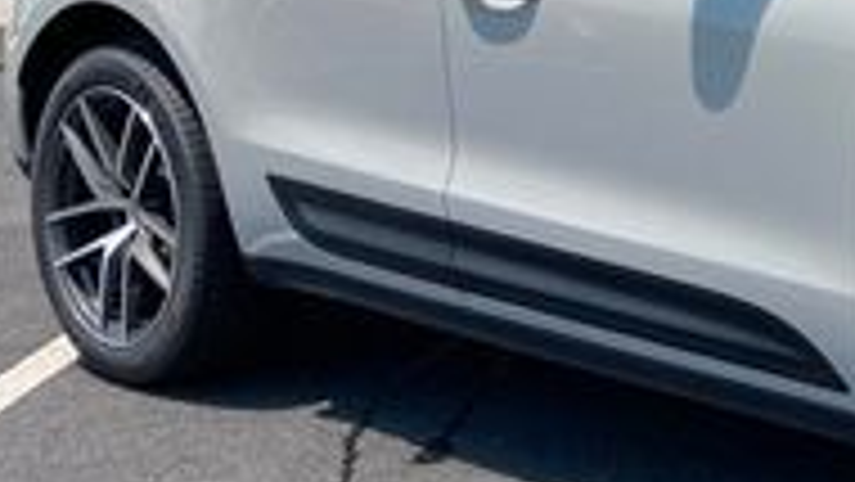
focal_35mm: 103
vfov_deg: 11.5
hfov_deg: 19.1
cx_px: 1120
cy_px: -144
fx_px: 2336
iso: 20
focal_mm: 3.99
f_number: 1.8
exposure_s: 1/1845
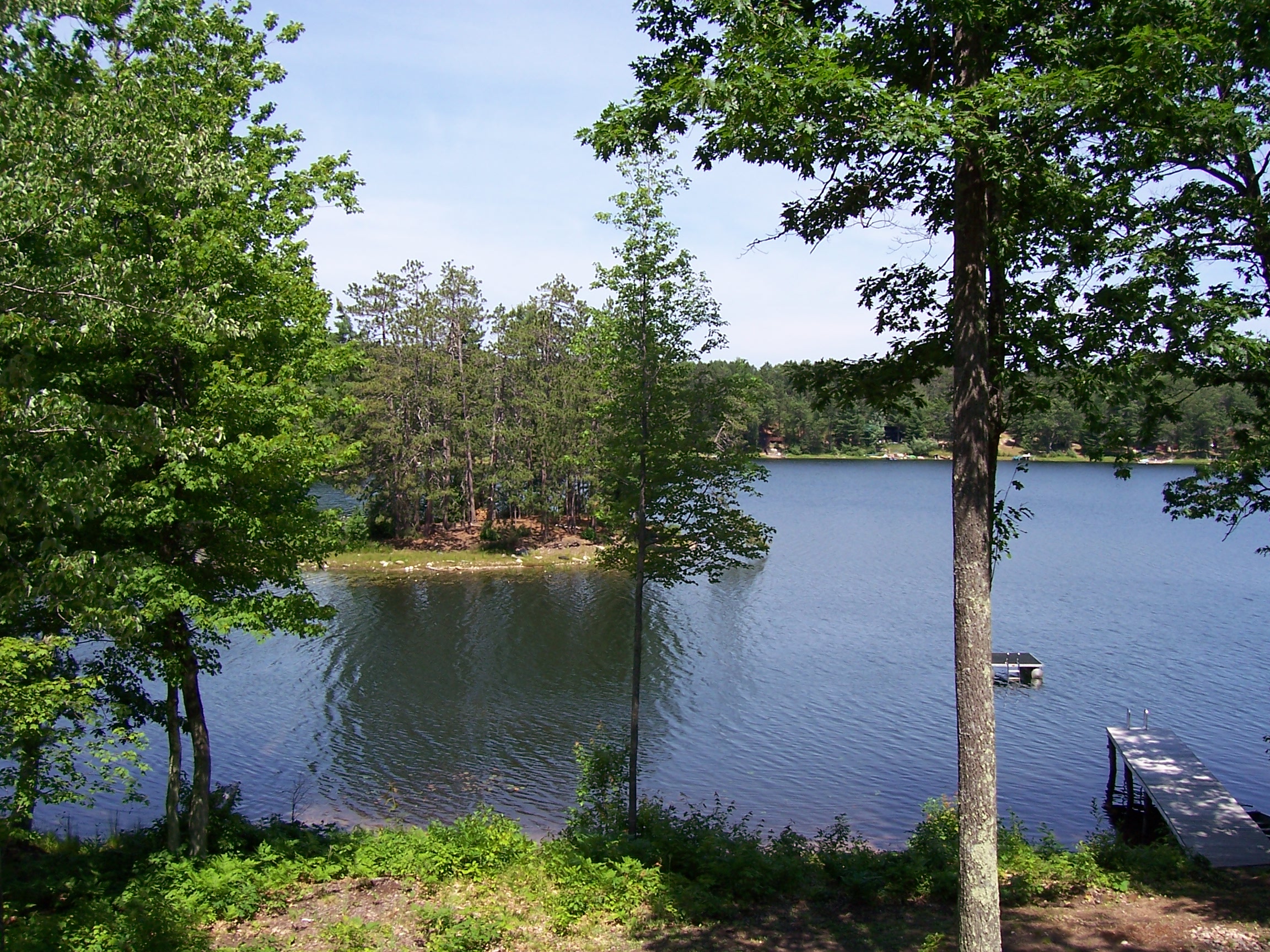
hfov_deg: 54.0
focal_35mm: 34
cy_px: 476
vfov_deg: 41.8
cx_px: 635
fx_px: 1247
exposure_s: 1/350
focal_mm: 5.6
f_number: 5.6
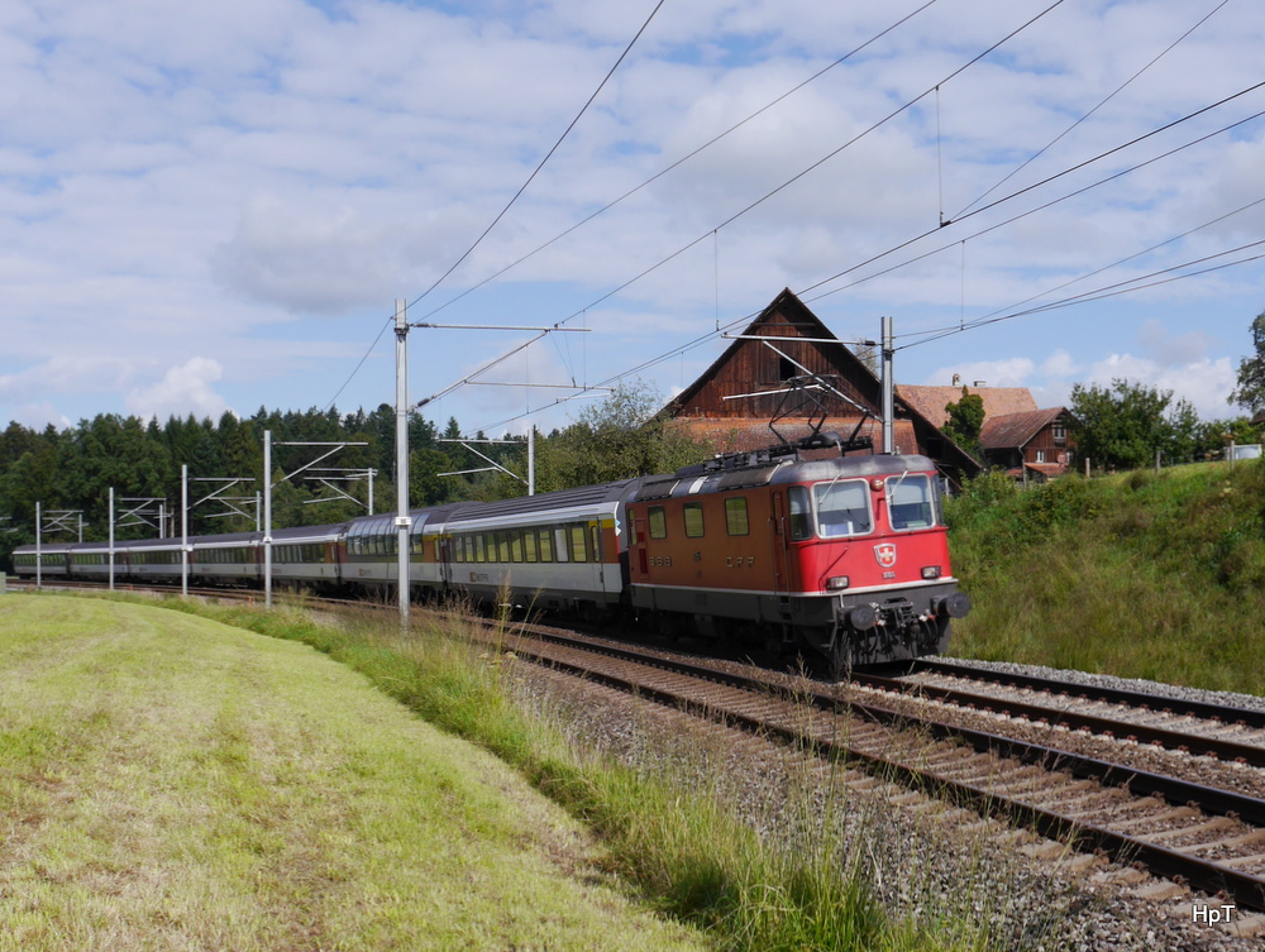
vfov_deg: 44.3
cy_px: 476
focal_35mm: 32
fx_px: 1171
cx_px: 632
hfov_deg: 56.7
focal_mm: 16
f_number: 9
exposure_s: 1/400
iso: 160
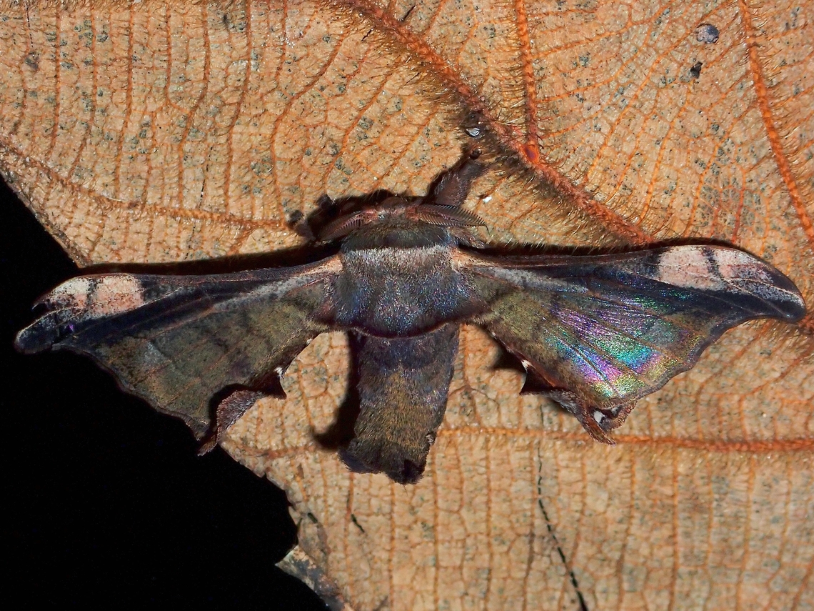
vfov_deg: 14.8
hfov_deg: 19.6
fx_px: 2352
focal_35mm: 100
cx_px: 407
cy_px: 306
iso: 200
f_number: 6.3
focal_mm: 18
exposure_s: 1/200
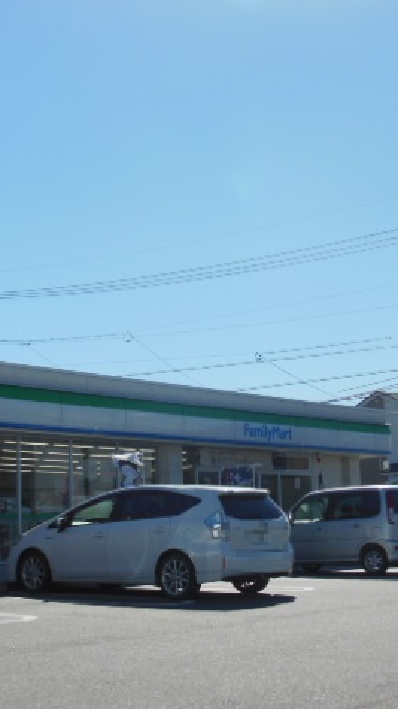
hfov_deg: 18.2
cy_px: 355
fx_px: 1239
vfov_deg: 31.9
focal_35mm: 66
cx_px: 234
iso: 125
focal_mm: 8
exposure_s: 1/1250
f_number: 4.4
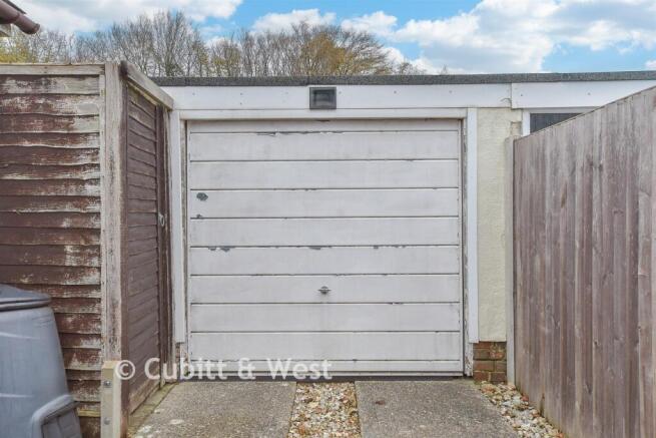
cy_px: 219
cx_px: 328
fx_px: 547
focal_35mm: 30
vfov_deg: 43.6
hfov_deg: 61.9
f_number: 8
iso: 500
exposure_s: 1/250
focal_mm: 20
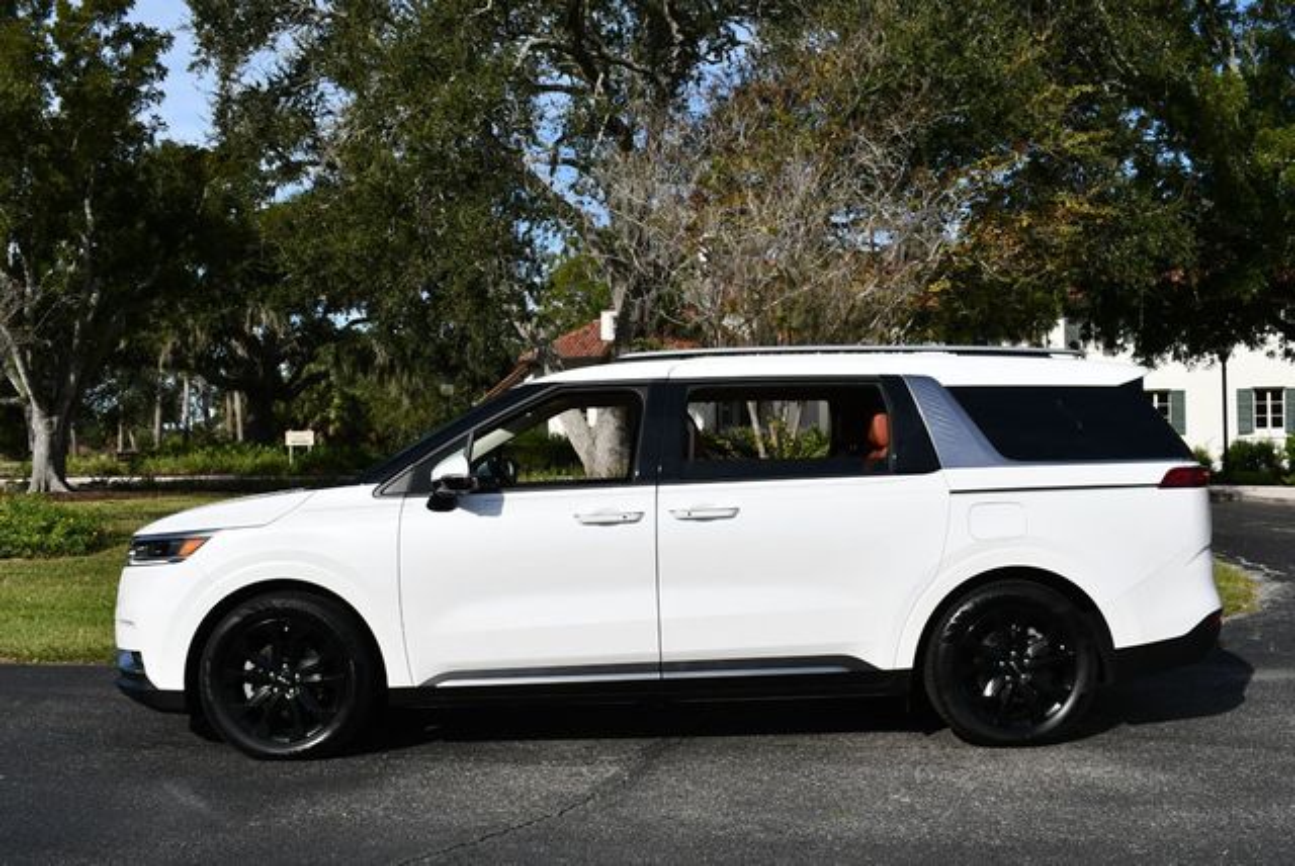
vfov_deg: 33.5
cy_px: 433
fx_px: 1440
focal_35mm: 40
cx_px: 648
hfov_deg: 48.4
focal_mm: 20
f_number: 9
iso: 100
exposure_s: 1/320
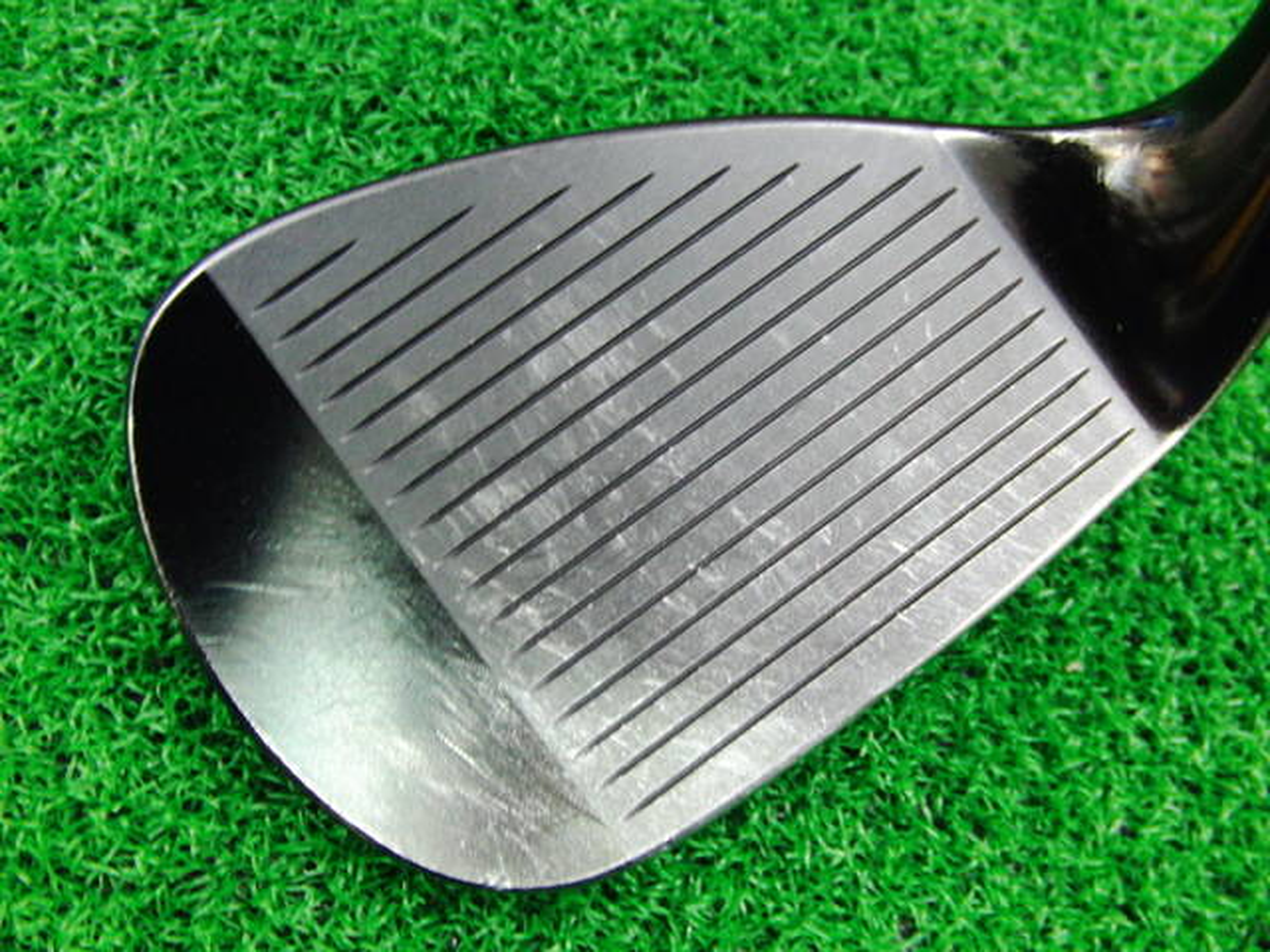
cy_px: 476
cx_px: 635
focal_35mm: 37
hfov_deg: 50.1
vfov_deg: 38.7
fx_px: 1357
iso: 400
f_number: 3.6
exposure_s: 1/20
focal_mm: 6.42
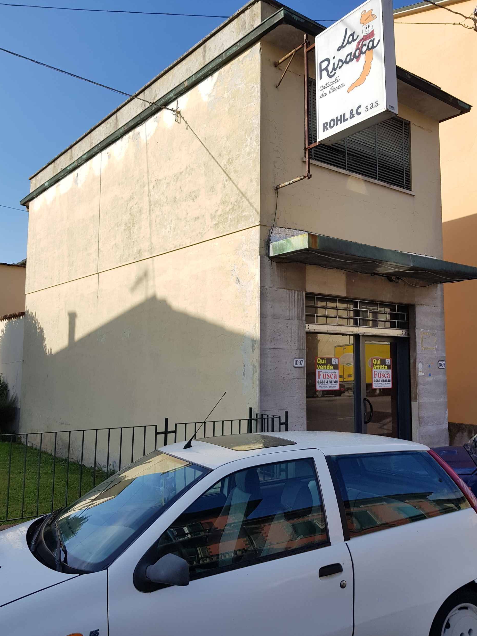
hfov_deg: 51.4
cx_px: 242
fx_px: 496
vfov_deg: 65.3
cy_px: 309
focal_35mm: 27
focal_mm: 4.2
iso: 40
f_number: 1.7
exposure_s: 1/1700
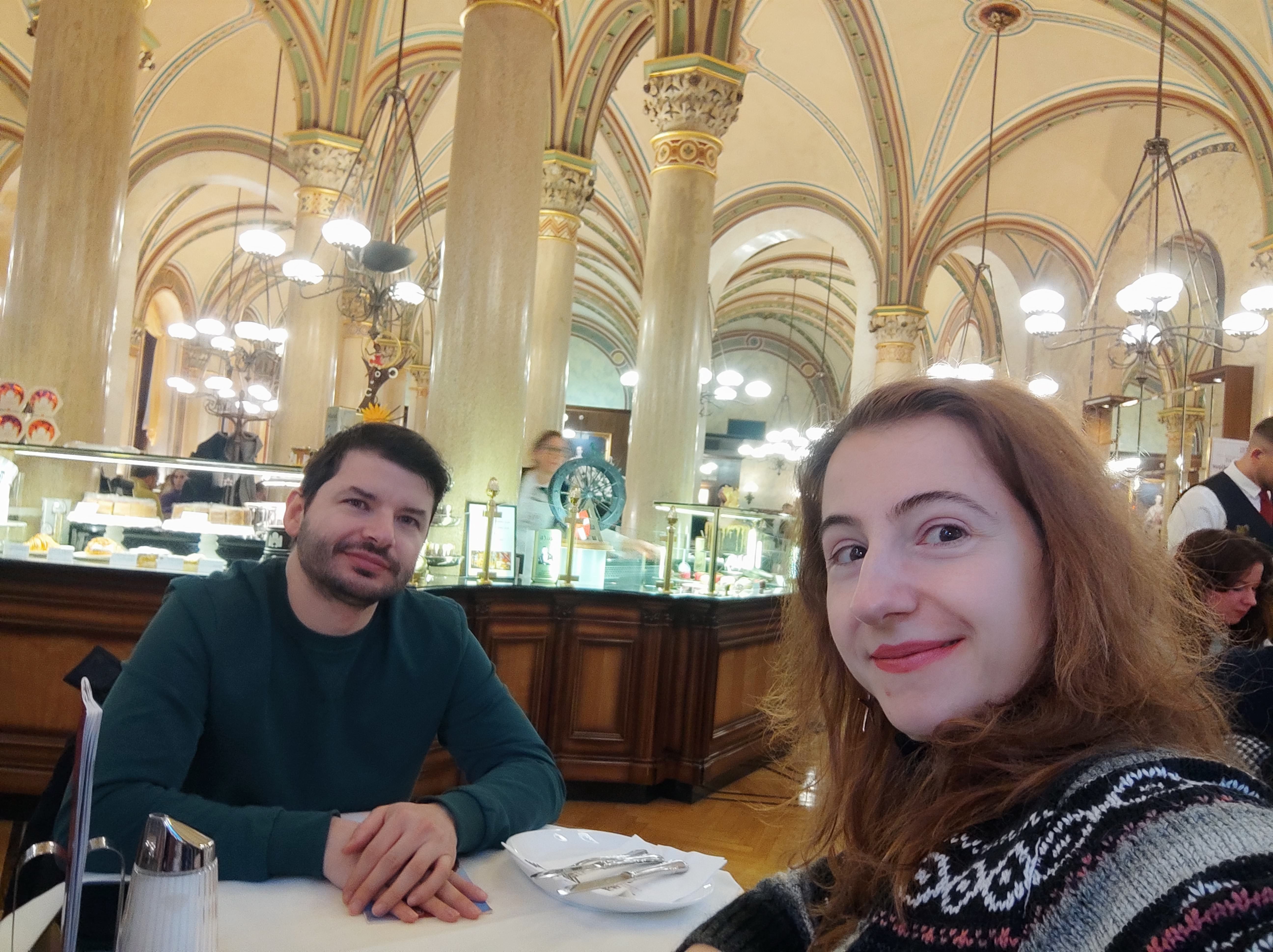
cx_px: 636
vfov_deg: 53.0
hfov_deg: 67.3
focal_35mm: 26
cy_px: 476
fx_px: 955
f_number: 2.2
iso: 159
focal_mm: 3.14
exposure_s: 1/25
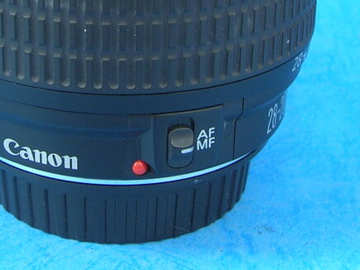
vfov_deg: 15.4
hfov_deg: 20.8
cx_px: 112
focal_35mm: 94
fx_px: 978
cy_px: -22
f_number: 2.9
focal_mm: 5.7
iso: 50
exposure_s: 1/4.2
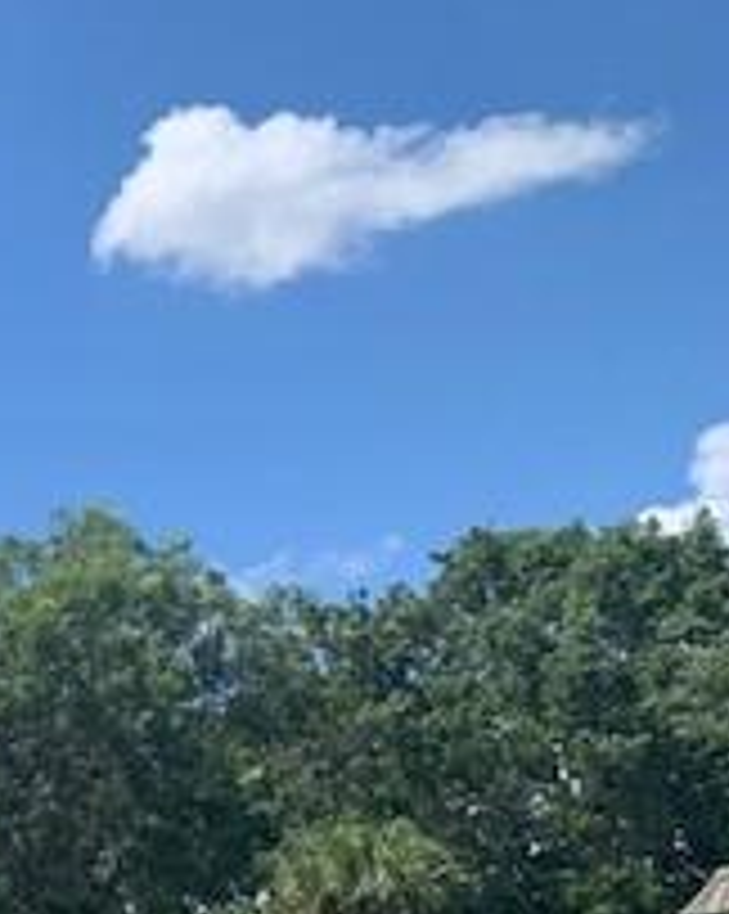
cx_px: -706
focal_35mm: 80
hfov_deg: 15.5
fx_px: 2161
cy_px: 959
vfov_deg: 22.7
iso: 25
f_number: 1.8
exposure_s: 1/1585
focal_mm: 4.25
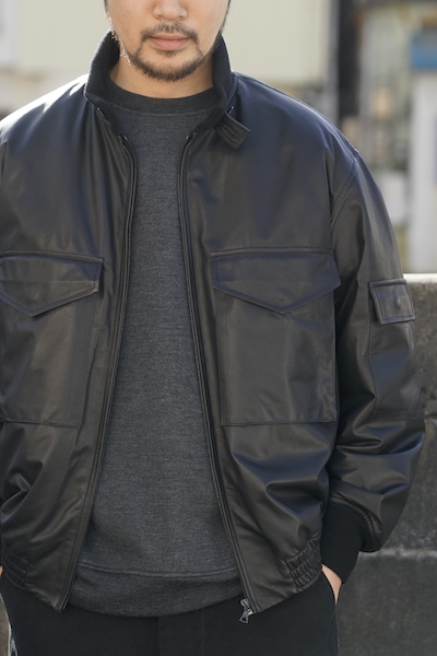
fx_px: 1802
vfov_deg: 20.6
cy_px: 328
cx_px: 218
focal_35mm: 99
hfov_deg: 13.8
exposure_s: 1/200
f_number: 4
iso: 100
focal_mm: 99
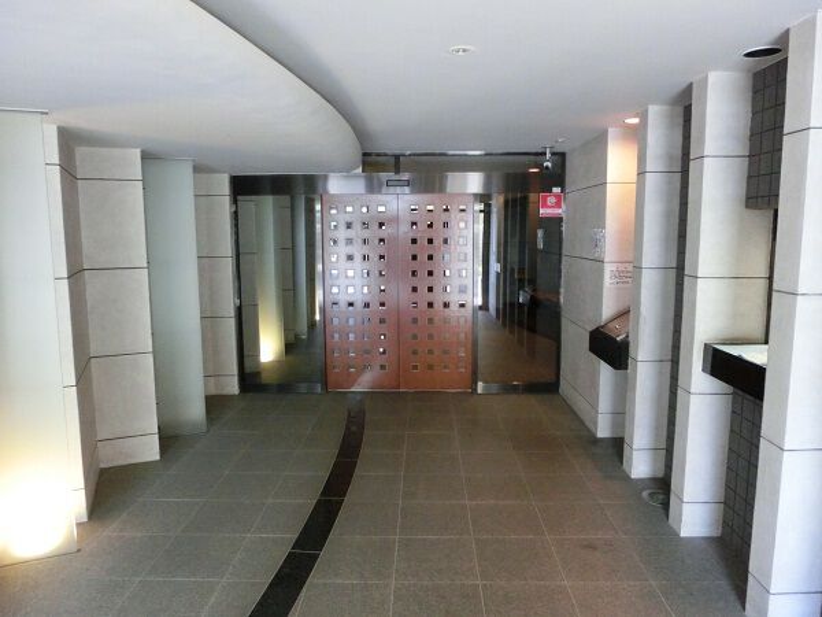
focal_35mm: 24
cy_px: 308
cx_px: 411
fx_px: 570
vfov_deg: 56.8
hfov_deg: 71.6
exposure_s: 1/50
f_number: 3
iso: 800
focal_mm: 4.24
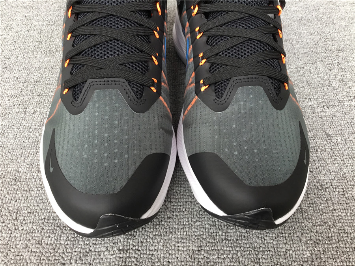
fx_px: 318
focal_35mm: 31
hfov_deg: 58.4
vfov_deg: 45.4
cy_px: 133
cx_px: 178
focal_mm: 3.3
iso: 40
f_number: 2.4
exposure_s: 1/100
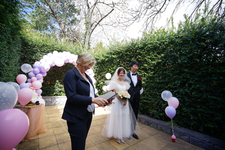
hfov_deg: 96.7
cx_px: 112
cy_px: 75
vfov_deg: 73.8
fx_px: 100
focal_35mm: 16
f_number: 4.5
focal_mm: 16
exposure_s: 1/500
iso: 250
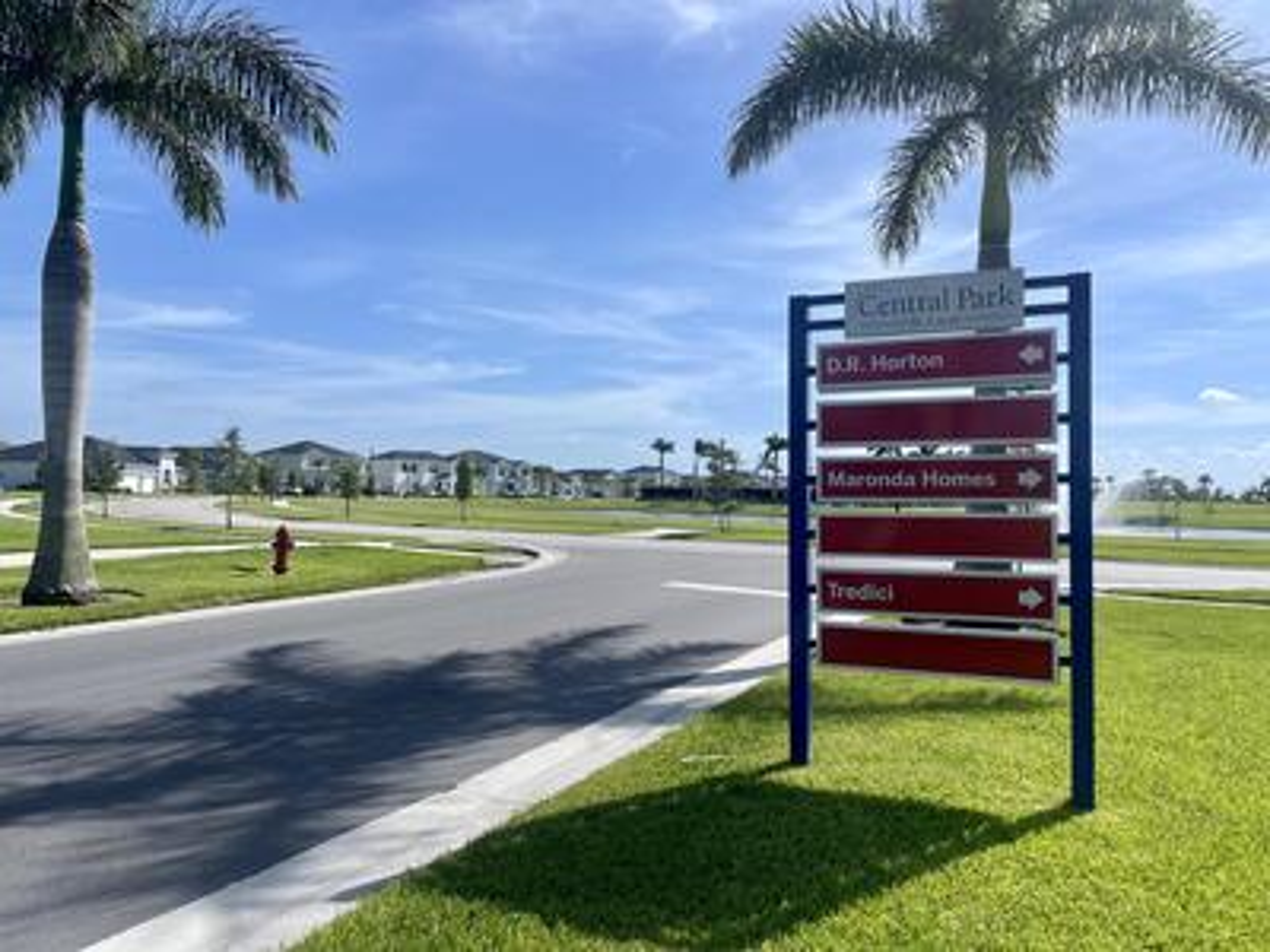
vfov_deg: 54.9
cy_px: 476
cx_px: 635
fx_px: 917
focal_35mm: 25
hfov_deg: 69.4
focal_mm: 5.1
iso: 32
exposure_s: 1/5917
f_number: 1.6
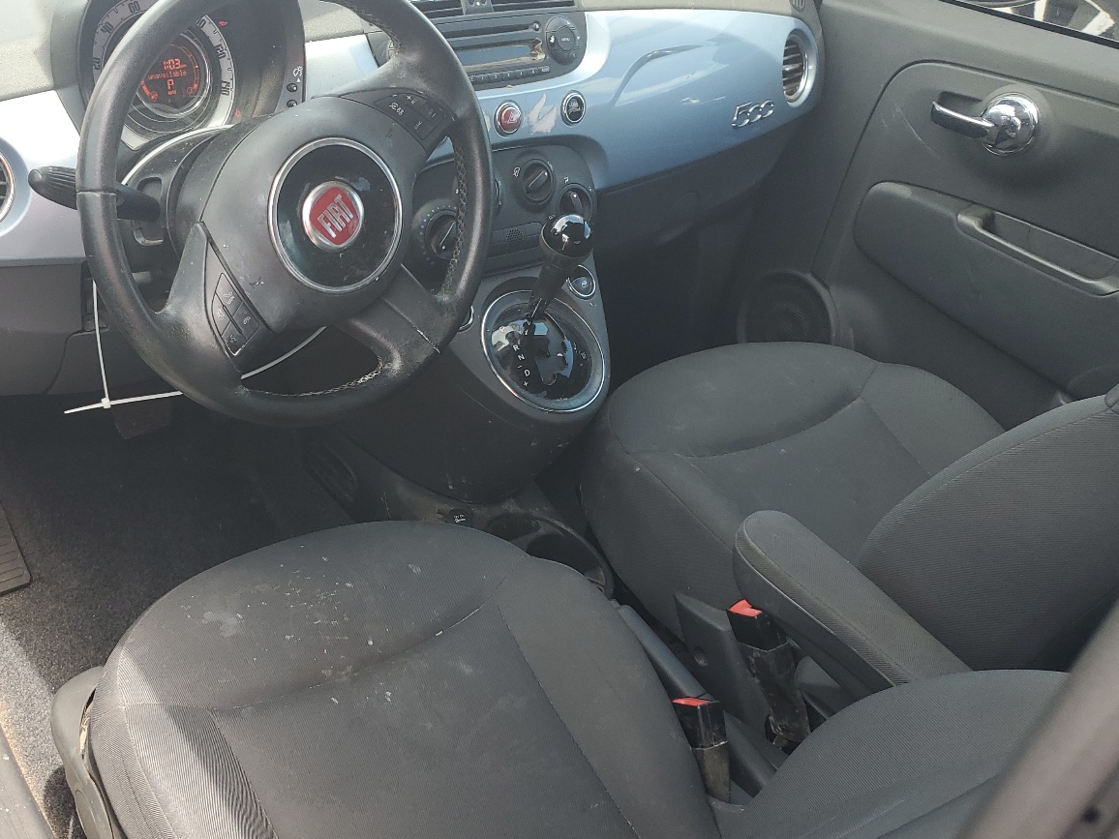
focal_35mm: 36
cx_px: 348
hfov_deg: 50.2
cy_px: 455
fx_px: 1164
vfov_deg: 39.6
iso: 50
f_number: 1.5
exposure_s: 1/208
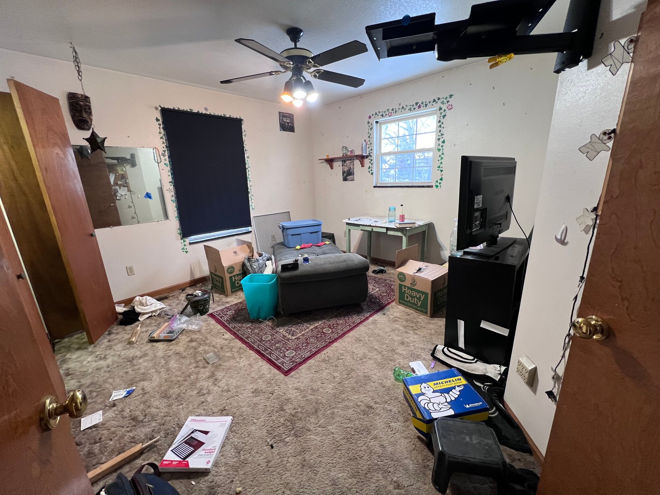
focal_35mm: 13
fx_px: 248
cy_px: 248
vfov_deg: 89.9
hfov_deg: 106.2
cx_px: 330
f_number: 1.8
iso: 200
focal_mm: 1.57
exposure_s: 1/60
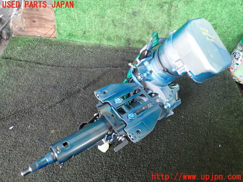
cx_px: 122
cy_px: 91
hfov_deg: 69.4
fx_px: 175
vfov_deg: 54.9
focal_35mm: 25
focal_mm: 4.5
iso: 400
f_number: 2
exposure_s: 1/30
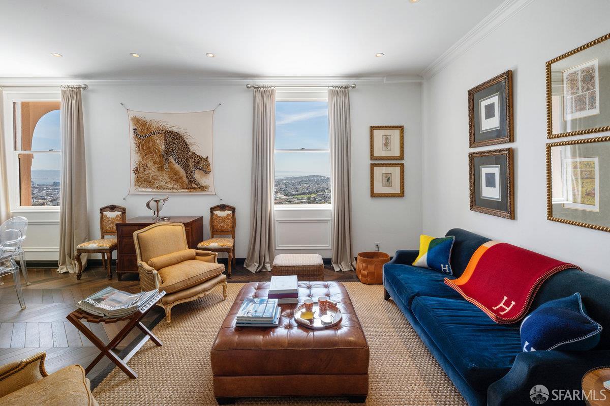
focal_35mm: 15
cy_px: 203
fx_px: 254
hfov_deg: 100.4
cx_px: 305
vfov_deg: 77.2
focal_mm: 15
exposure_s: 1/30
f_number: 11
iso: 400
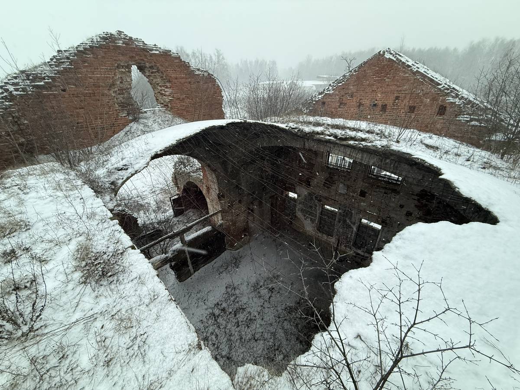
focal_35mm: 14
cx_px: 260
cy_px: 195
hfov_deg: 102.1
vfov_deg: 85.7
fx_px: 210
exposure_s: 1/78
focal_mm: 2.22
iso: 400
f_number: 2.2
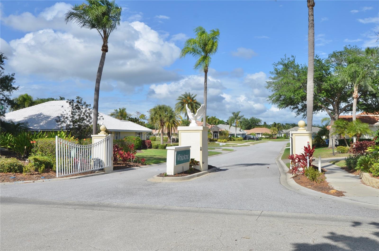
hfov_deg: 57.3
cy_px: 126
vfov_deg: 39.8
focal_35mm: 33
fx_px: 347
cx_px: 190
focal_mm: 22
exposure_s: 1/320
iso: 100
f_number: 9
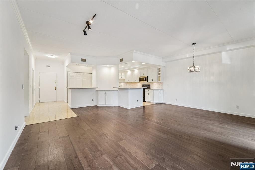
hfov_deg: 104.3
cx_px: 128
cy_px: 85
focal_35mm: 14
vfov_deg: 81.2
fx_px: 99
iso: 400
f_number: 8
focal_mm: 14
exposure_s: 1/25
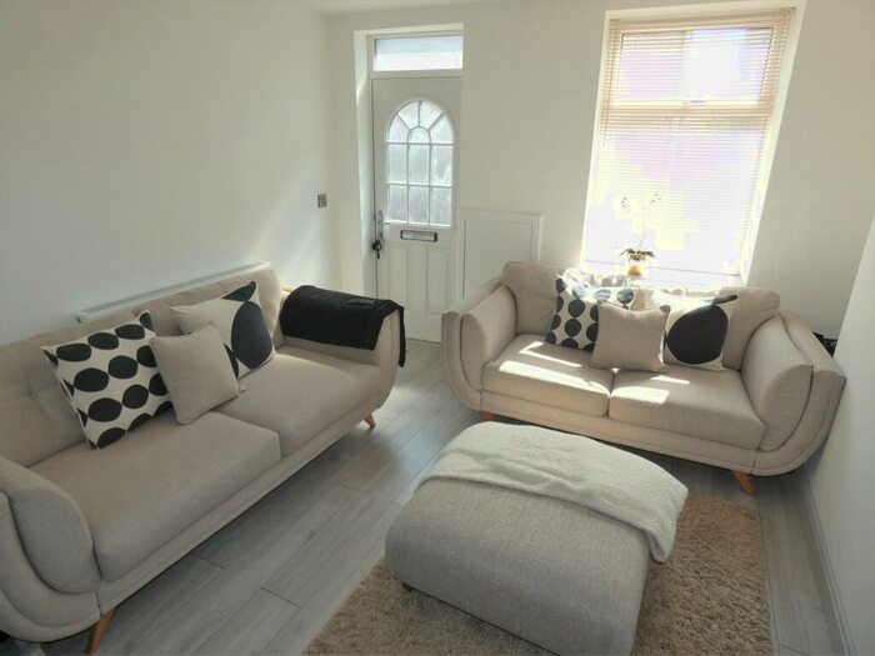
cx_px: 438
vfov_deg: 66.0
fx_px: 506
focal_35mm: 20
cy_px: 328
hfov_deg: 81.7
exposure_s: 1/160
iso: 80
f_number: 2.8
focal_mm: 3.6
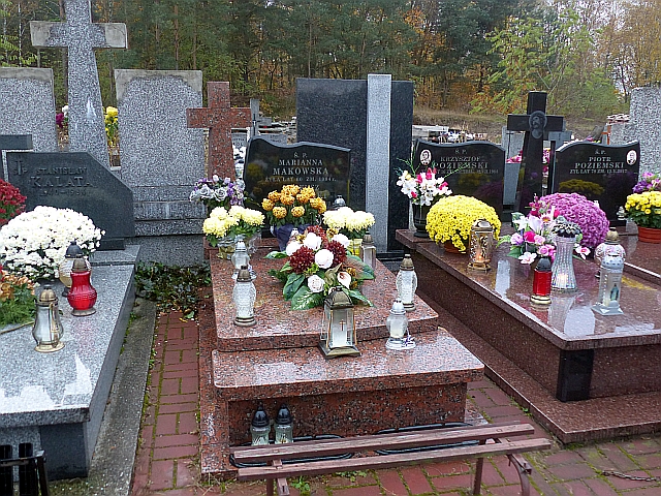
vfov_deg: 44.2
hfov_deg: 56.8
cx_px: 330
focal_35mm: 32
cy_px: 248
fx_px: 611
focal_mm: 5.7
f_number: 2.8
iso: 250
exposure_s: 1/60
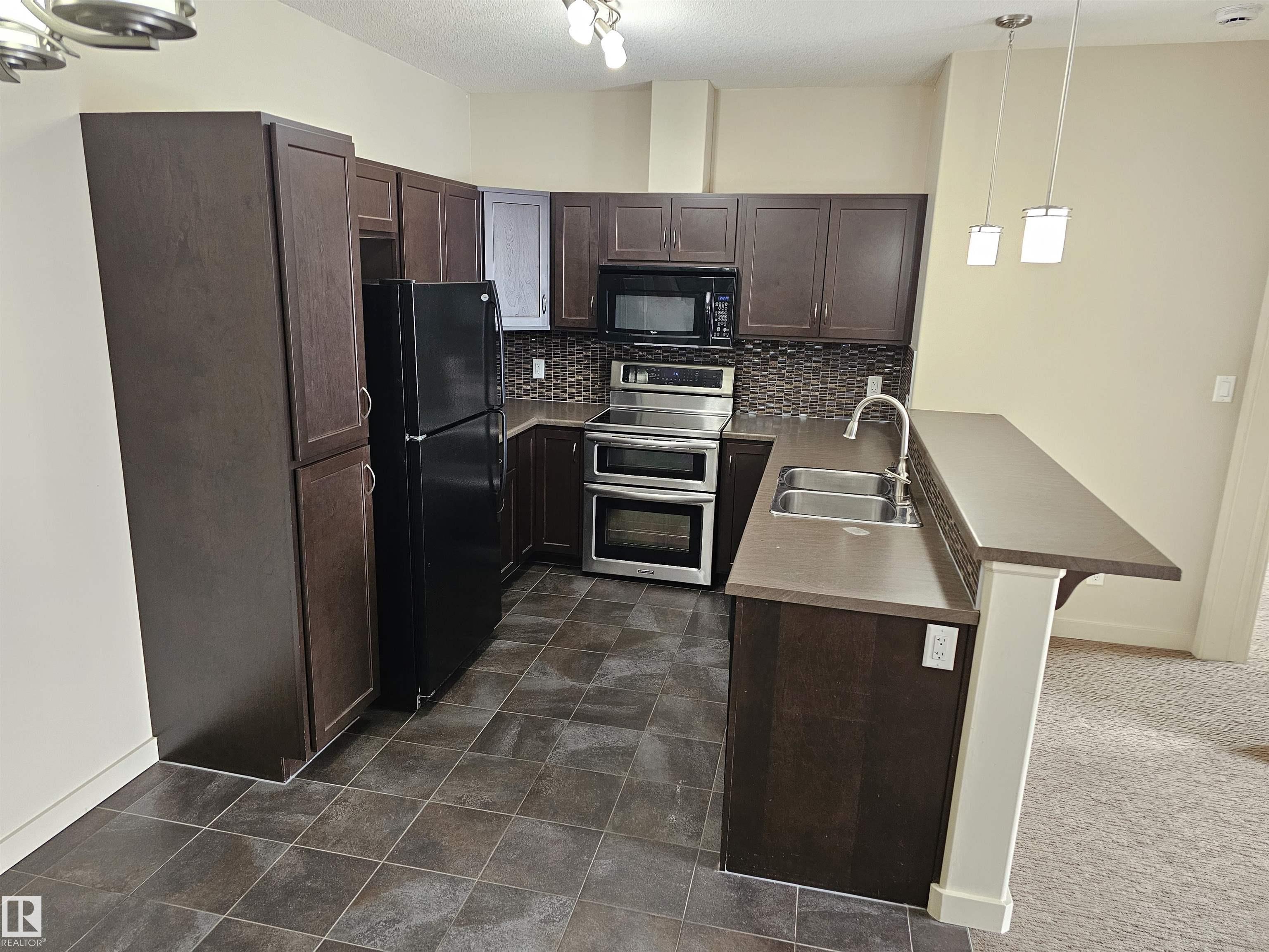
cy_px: 476
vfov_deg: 58.9
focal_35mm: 23
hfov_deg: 73.9
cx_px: 634
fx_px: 843
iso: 640
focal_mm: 6.3
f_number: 1.7
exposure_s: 1/120
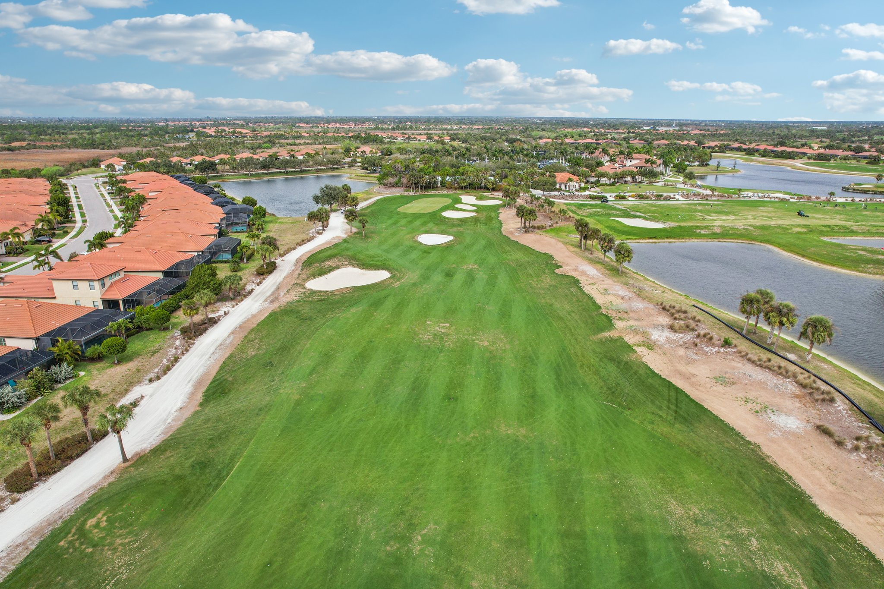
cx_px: 442
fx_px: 540
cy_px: 294
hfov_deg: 78.6
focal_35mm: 22
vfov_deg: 57.2
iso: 110
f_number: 2.8
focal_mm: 8.4
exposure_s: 1/2000
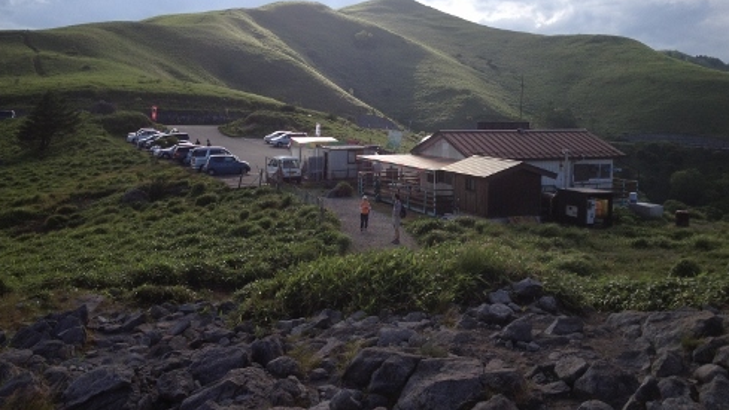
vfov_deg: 30.3
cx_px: 368
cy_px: 150
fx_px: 754
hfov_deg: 51.6
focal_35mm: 39
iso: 50
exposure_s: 1/1453
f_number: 2.4
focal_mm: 4.28
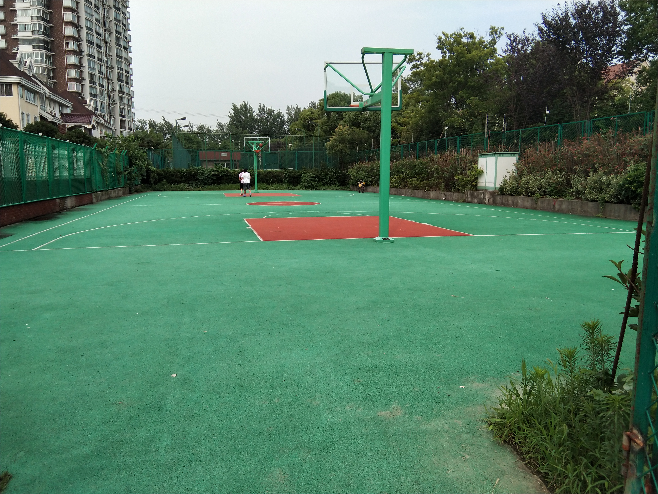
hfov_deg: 58.4
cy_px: 247
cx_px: 329
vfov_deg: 45.4
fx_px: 589
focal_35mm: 31
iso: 50
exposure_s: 1/521
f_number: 2.2
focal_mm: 3.69
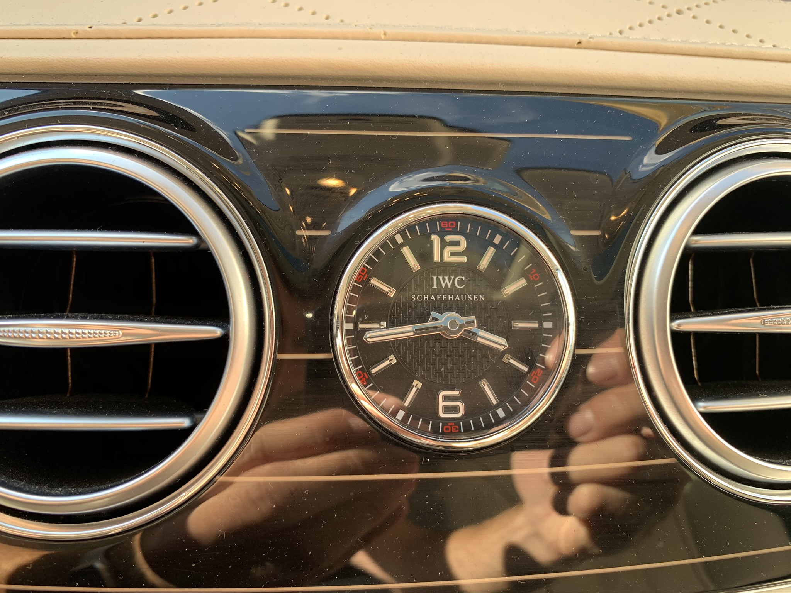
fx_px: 594
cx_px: 396
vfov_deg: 53.1
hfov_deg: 67.3
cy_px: 296
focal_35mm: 26
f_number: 1.8
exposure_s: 1/121
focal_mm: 4.25
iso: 50
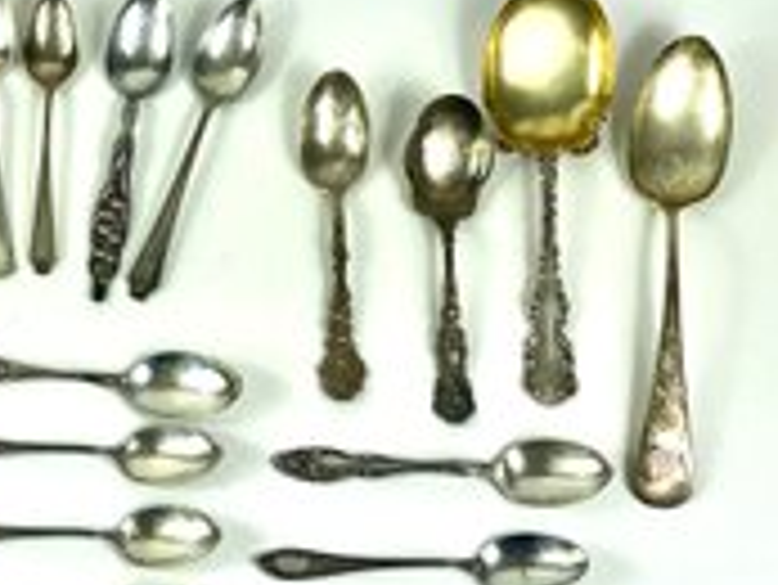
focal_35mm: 103
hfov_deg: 18.7
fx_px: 2317
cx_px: 56
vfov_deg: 14.4
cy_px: 290
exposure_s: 1/326
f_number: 2
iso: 20
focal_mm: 6
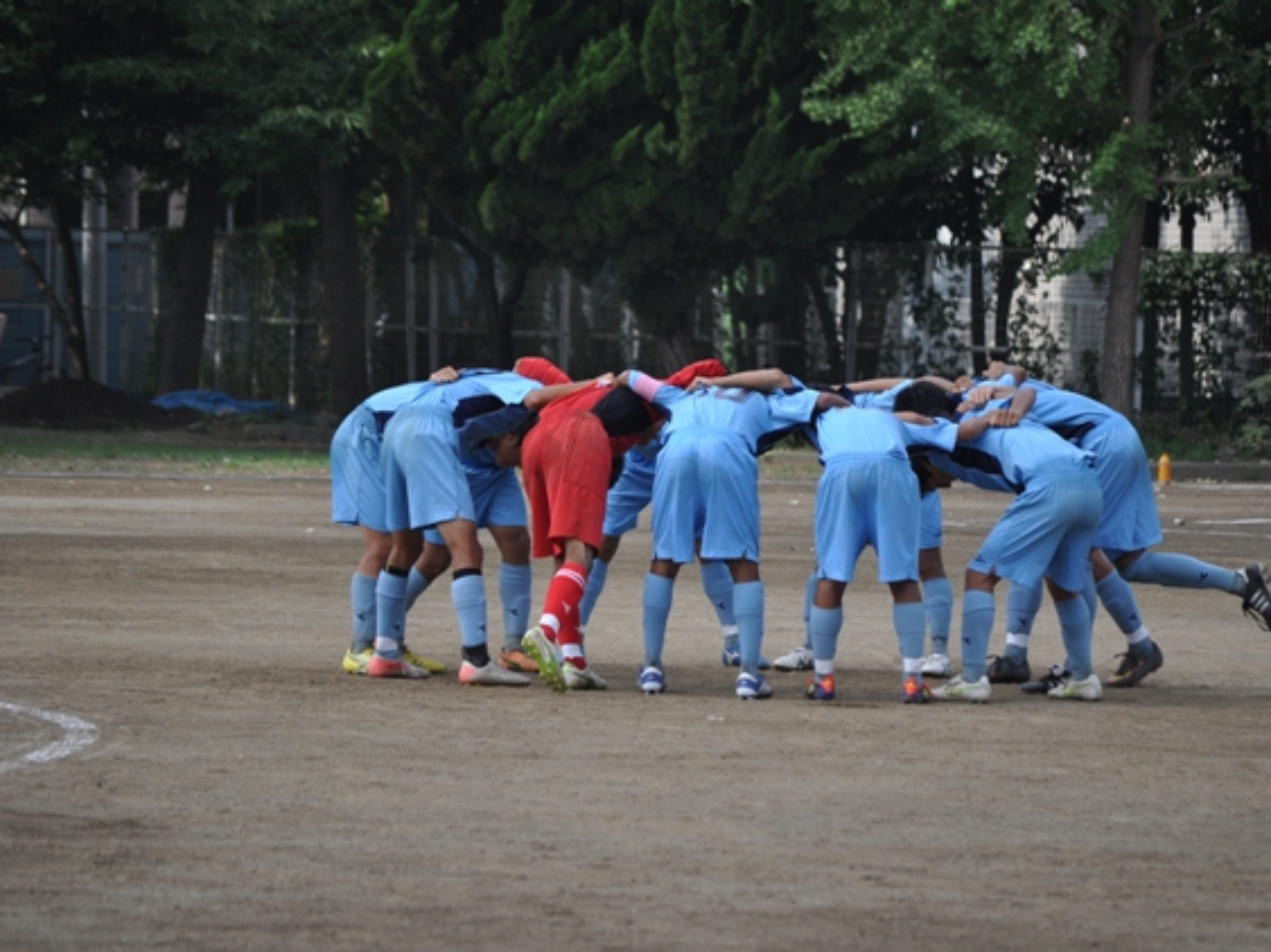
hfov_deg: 6.7
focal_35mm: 295
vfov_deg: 5.0
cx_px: 684
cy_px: 477
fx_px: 10829
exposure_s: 1/1250
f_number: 5.6
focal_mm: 180
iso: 400
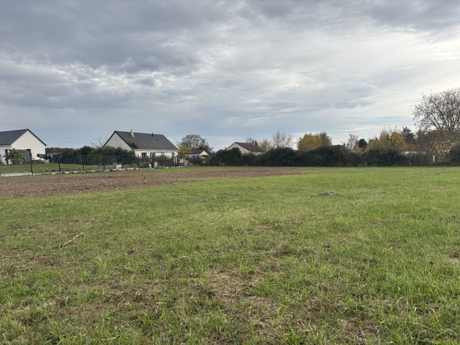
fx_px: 346
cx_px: 230
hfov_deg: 67.3
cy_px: 172
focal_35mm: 26
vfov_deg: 53.1
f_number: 1.6
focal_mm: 5.96
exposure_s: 1/1458
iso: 50
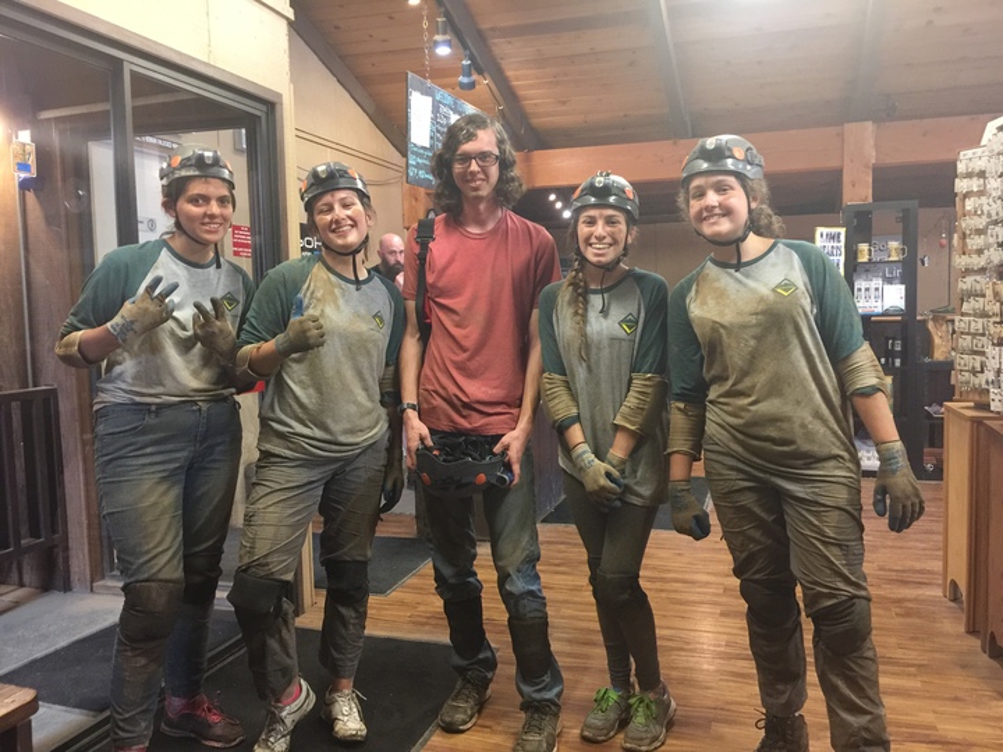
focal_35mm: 29
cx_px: 502
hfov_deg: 61.7
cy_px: 376
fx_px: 840
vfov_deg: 48.2
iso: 125
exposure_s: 1/15
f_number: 2.2
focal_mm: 4.15
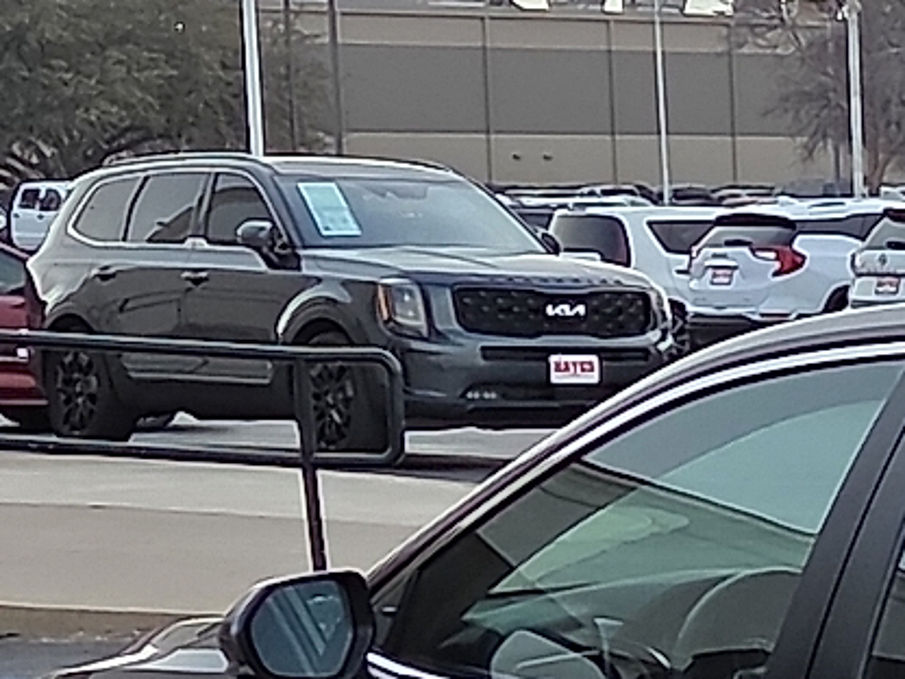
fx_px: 4523
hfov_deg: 10.8
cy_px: 886
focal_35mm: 173
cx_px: 1555
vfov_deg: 8.5
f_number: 1.8
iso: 25
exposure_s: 1/769
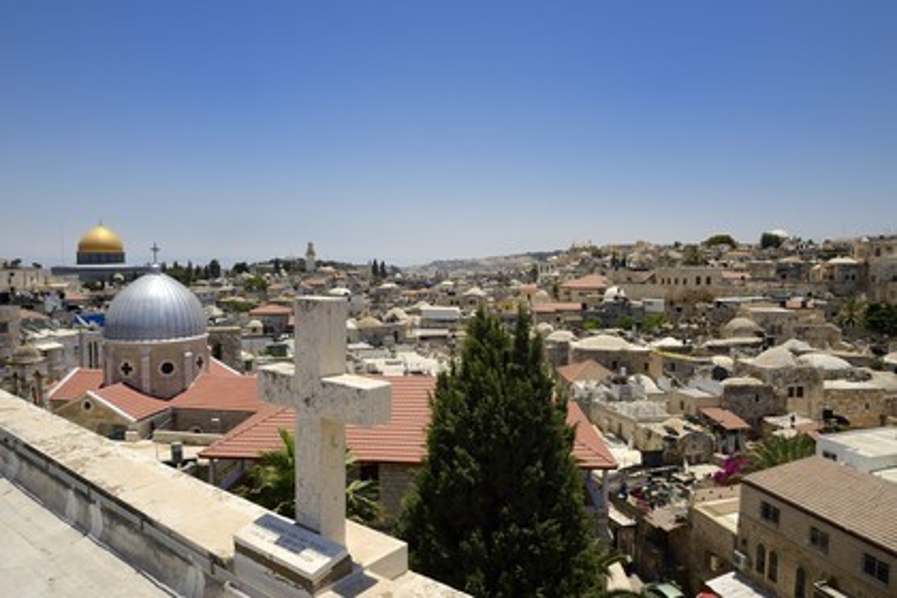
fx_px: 598
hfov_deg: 73.7
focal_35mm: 24
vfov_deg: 53.1
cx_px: 448
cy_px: 299
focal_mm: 24
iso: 200
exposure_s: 1/250
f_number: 14
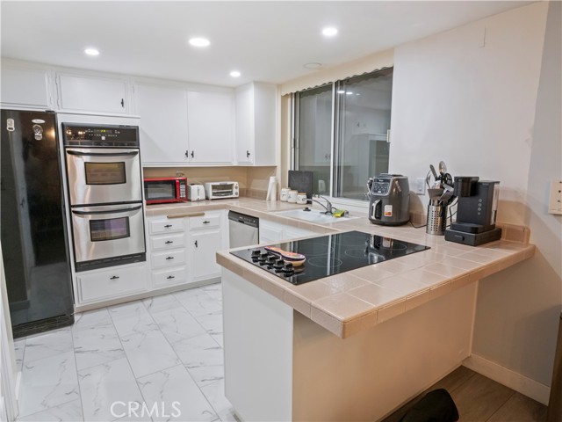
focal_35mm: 20
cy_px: 211
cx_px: 281
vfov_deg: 66.0
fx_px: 325
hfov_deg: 81.7
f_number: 6.3
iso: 1600
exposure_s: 1/30
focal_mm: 10
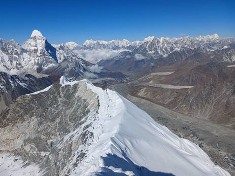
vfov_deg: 49.7
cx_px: 114
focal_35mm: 28
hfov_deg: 63.4
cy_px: 89
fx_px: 190
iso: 20
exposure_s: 1/1592
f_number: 1.8
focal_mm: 4
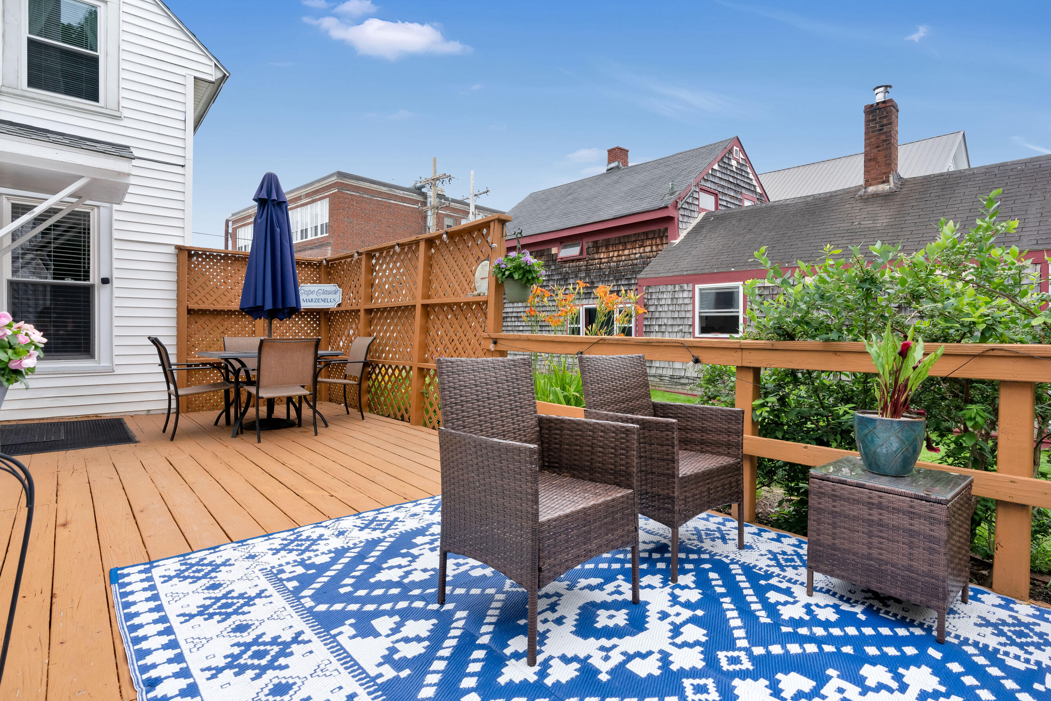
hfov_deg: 90.0
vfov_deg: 67.4
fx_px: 526
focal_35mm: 18
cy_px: 334
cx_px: 521
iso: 800
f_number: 8
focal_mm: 16
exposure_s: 1/1000
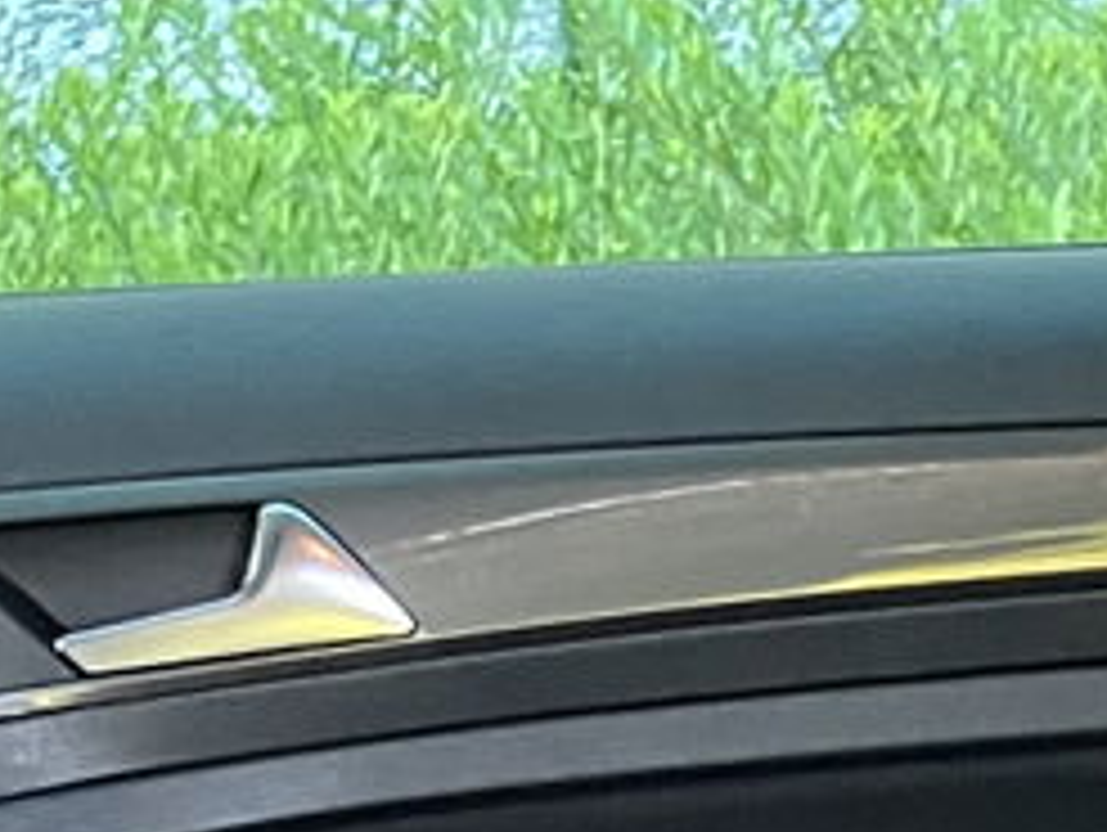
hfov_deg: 10.7
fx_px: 5826
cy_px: 2406
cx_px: 1346
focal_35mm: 182
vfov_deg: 7.3
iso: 320
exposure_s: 1/58
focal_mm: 3.99
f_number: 1.8
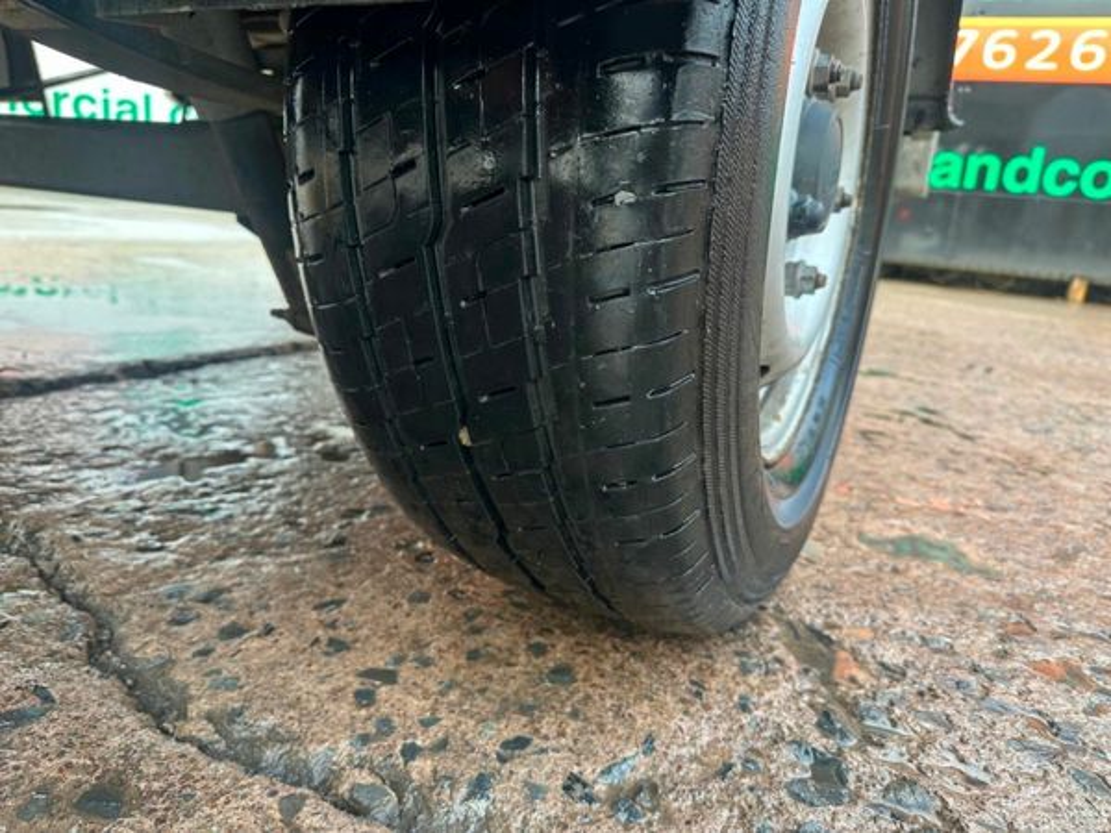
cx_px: 556
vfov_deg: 56.8
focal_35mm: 24
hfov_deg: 71.6
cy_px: 416
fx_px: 770
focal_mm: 6.86
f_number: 1.78
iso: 64
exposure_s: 1/121
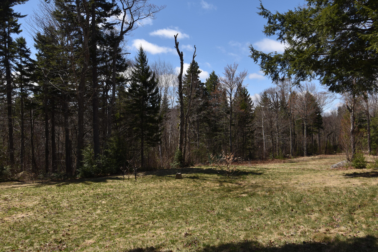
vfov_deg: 47.9
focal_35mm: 27
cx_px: 189
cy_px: 126
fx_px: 283
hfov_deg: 67.4
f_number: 10
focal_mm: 18
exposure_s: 1/200
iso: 100
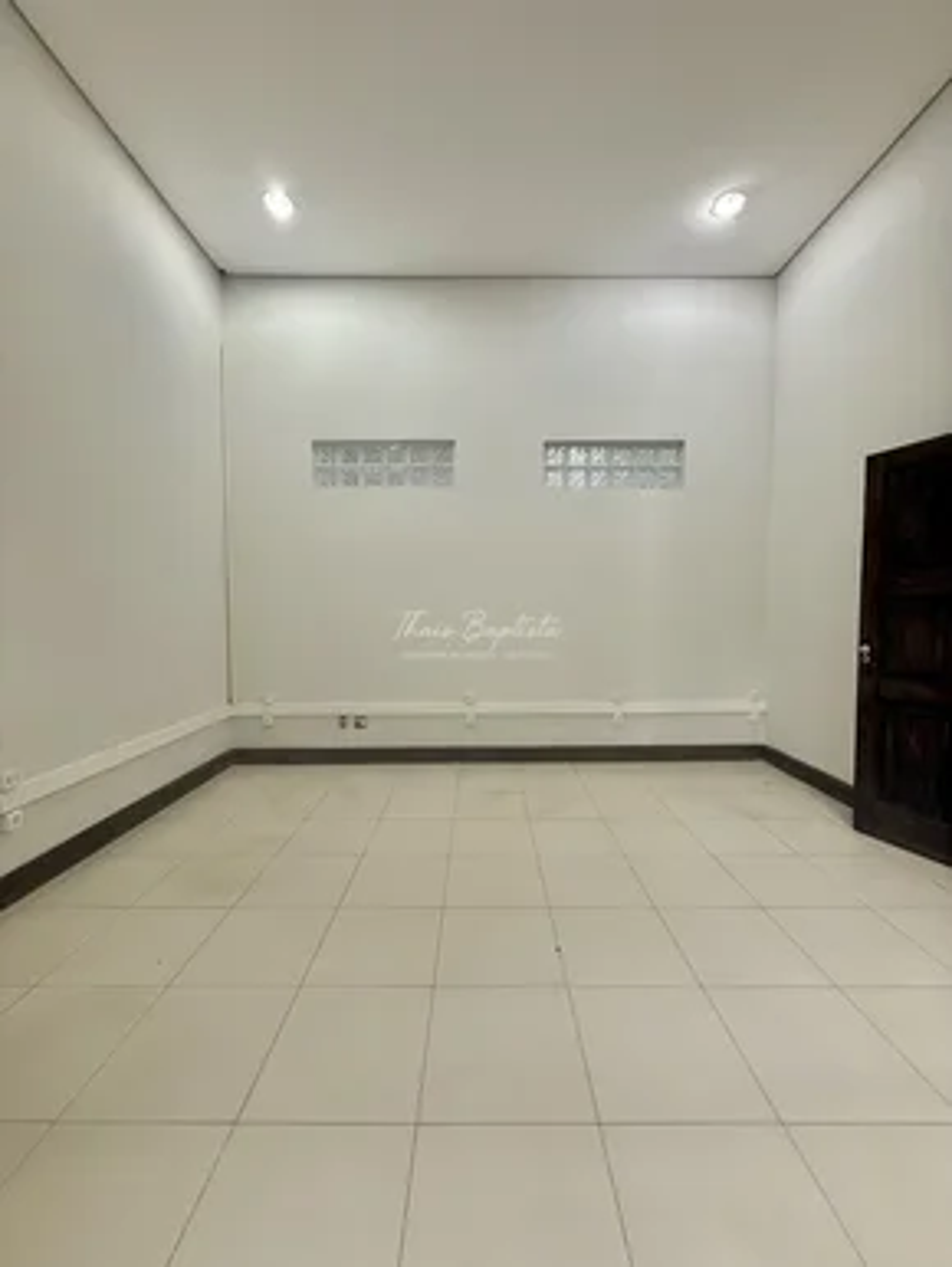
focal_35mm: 14
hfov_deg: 85.7
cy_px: 634
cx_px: 476
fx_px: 513
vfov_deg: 102.0
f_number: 2.2
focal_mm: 2.22
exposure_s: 1/60
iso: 200
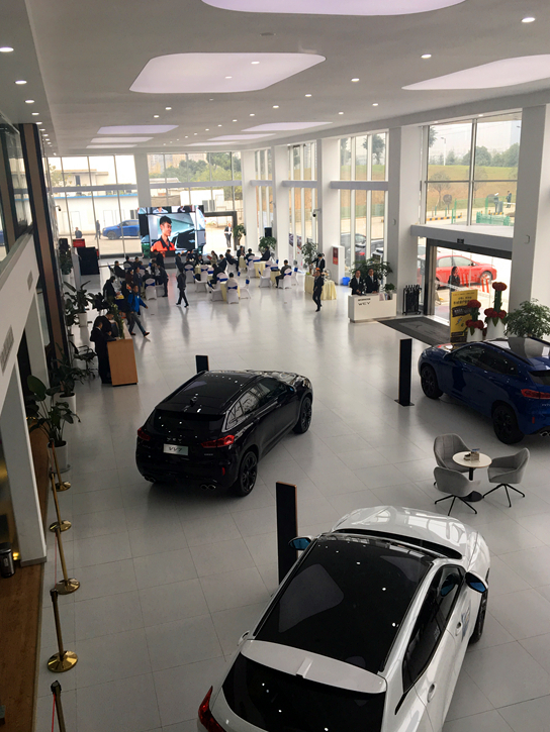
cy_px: 384
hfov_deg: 44.2
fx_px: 678
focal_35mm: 32
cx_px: 265
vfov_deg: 56.8
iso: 32
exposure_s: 1/100
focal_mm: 4.15
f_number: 2.2
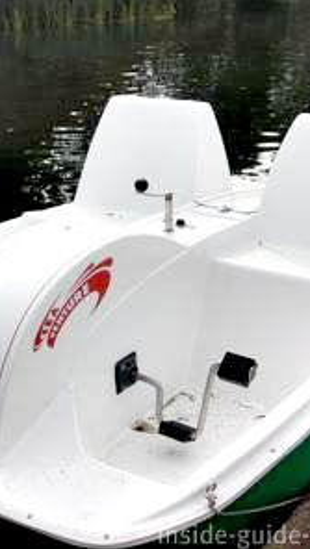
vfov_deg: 39.1
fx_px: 773
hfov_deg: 22.6
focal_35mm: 53
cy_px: 274
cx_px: 191
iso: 50
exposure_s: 1/160
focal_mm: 6.3
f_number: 7.9
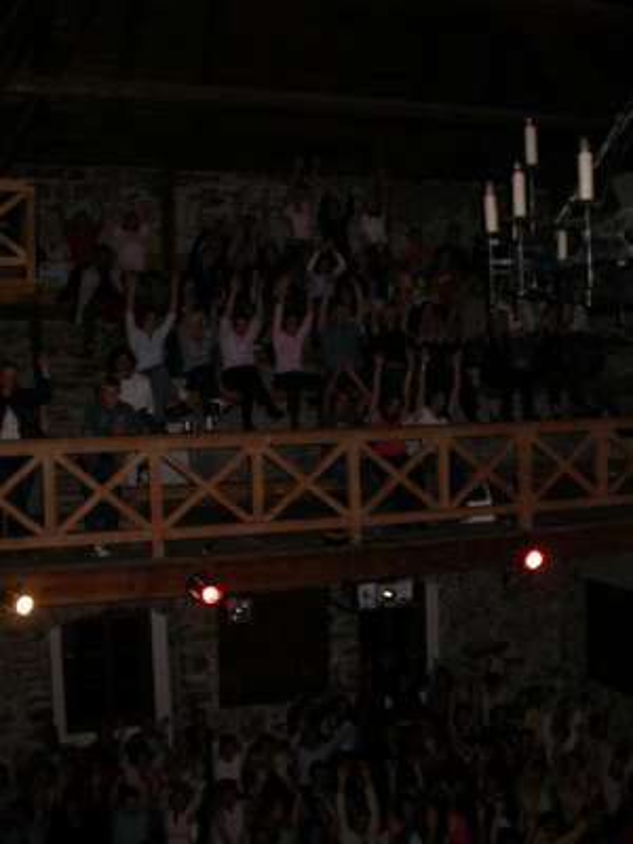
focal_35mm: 38
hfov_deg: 37.7
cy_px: 422
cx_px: 316
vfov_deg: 49.0
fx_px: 927
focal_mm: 7.85
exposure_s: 1/60
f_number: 2.6
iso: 200
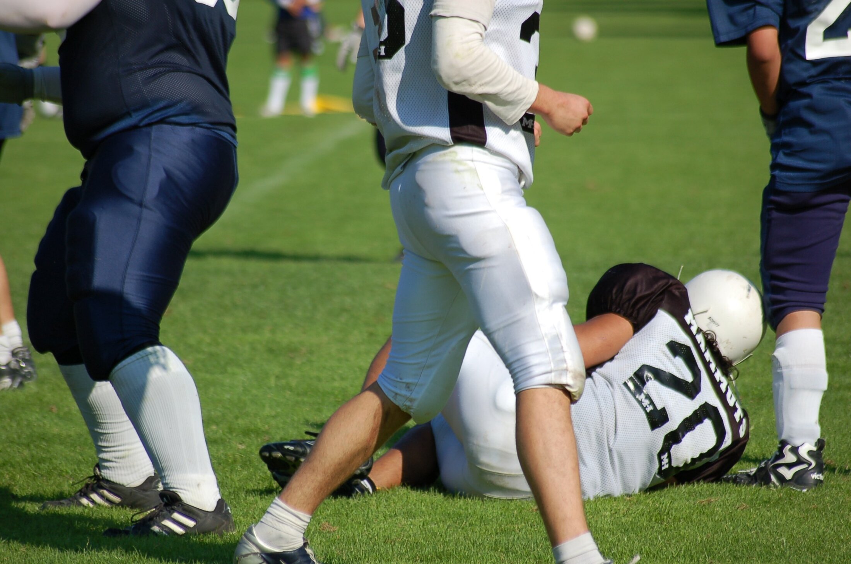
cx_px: 426
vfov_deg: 4.7
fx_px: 6901
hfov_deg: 7.1
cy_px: 282
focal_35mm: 292
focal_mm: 195
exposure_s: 1/1250
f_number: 5.6
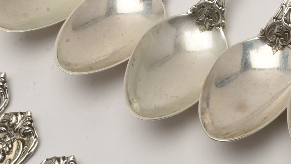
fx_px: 1443
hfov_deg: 11.5
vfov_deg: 6.5
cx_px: 210
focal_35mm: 187
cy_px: -3
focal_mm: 44
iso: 100
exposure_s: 1/125
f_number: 25
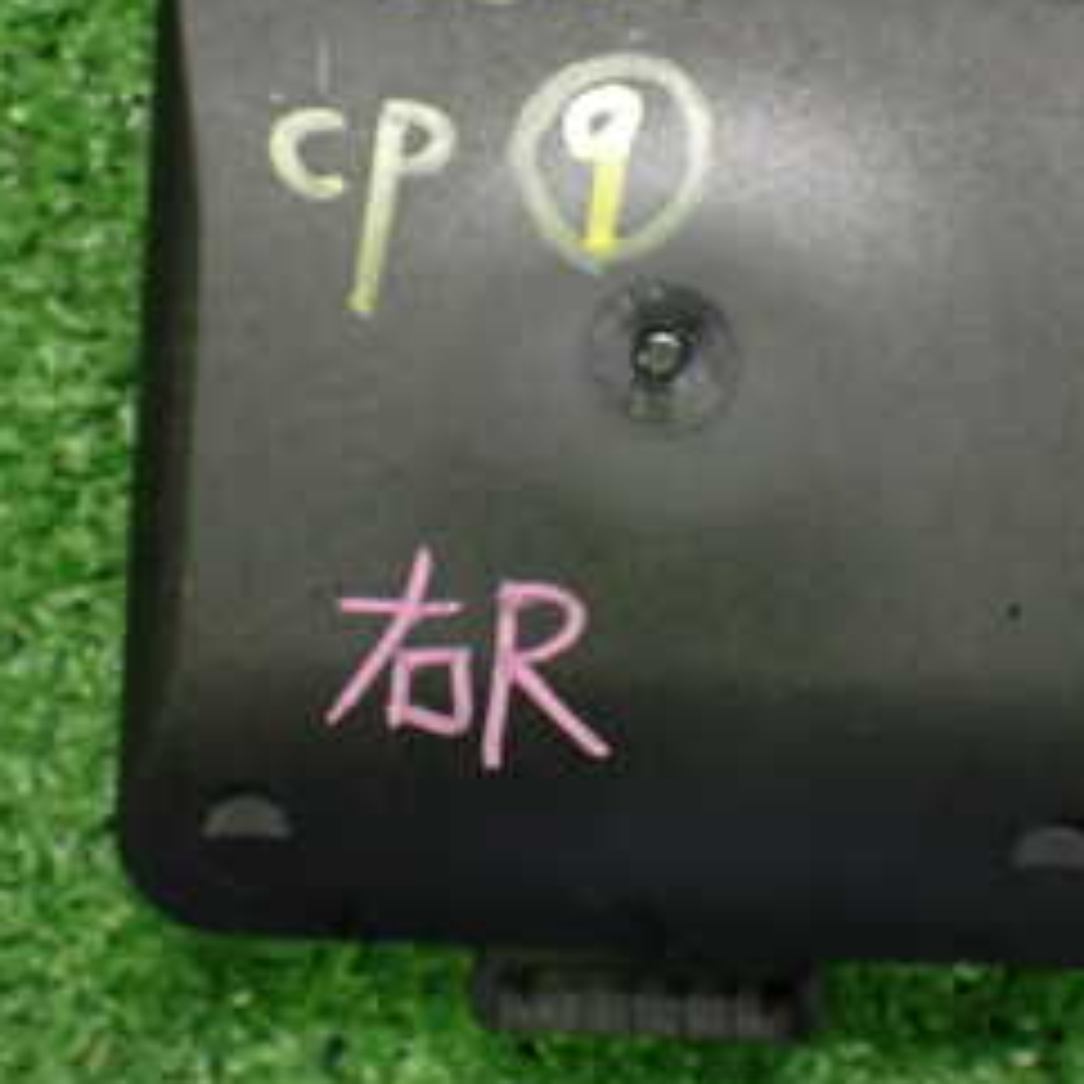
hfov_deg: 26.1
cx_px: 540
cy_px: 315
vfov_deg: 25.9
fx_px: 2338
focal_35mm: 66
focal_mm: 5.4
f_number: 2.3
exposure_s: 1/80
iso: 800
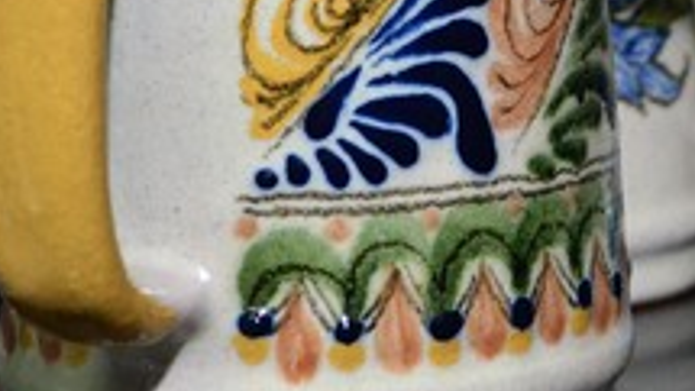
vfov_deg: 8.0
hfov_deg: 14.3
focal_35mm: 150
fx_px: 2765
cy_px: -31
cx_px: 446
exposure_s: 1/60
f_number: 5.6
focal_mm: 32
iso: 2500
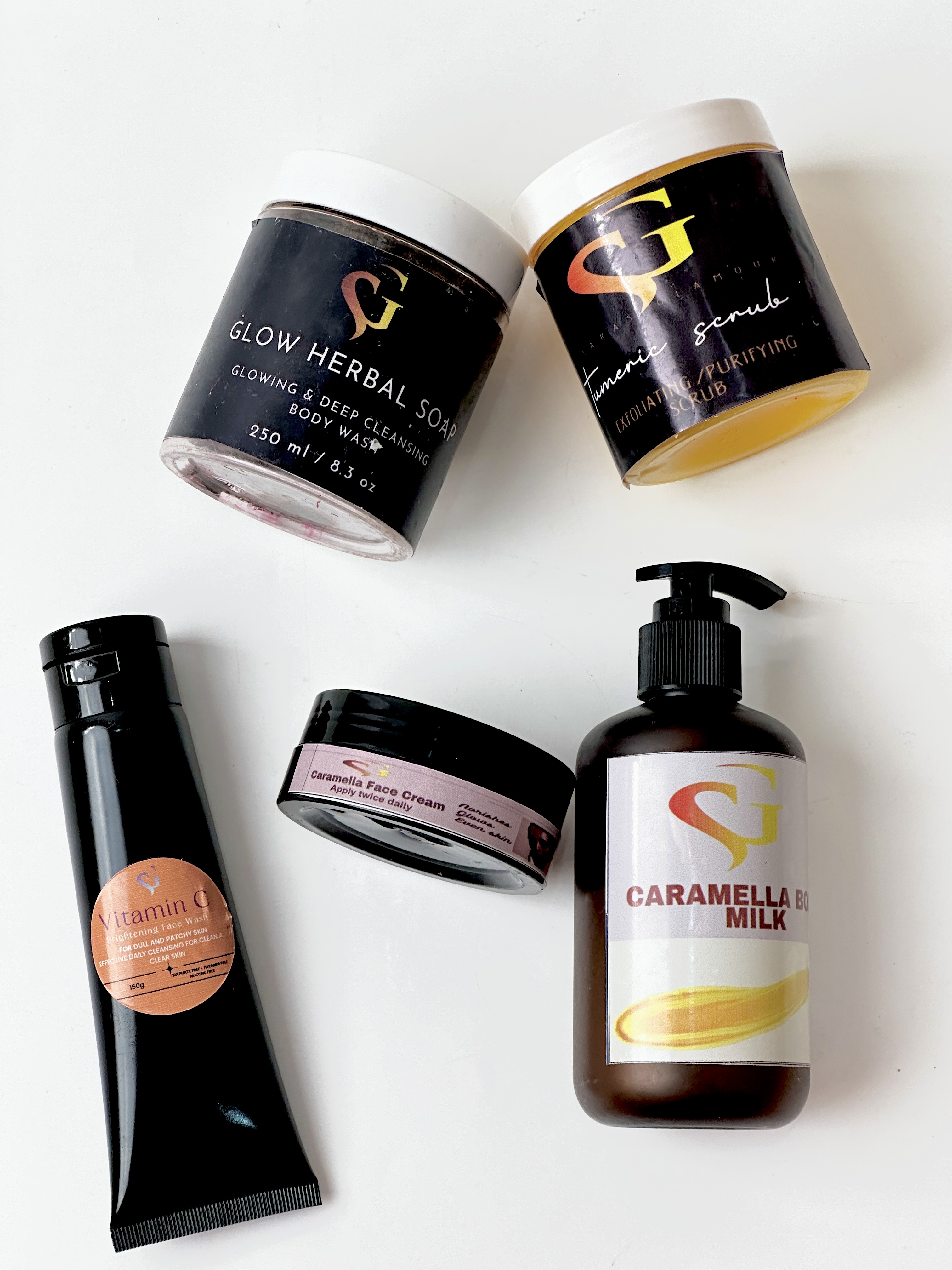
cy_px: 635
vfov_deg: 25.3
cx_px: 476
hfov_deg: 19.1
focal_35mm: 77
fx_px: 2824
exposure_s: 1/100
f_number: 2.8
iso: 100
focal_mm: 9
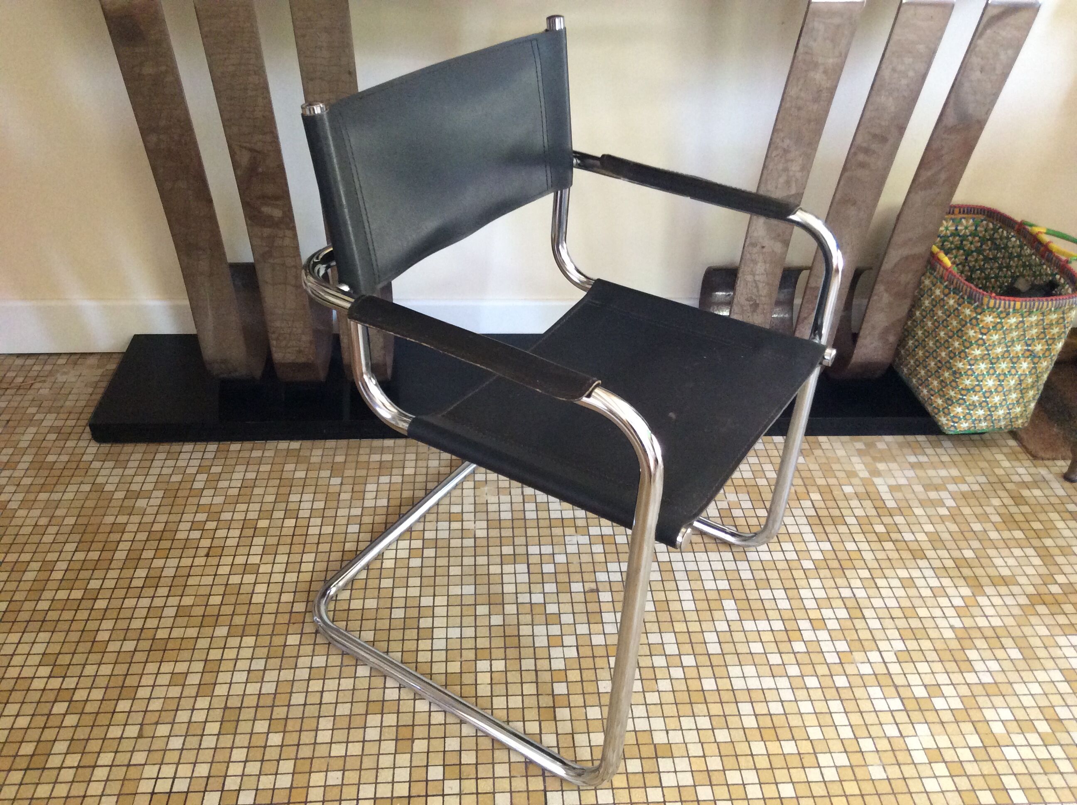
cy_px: 402
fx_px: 994
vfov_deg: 44.1
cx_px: 538
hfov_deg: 56.9
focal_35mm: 32
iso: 160
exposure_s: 1/25
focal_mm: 3.3
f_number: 2.4
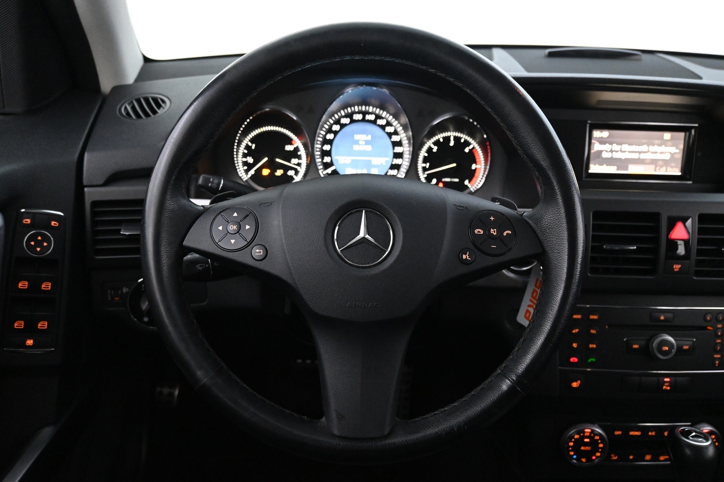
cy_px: 241
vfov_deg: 43.6
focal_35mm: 30
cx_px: 362
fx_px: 603
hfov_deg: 61.9
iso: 5000
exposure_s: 1/30
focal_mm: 20
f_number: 3.8
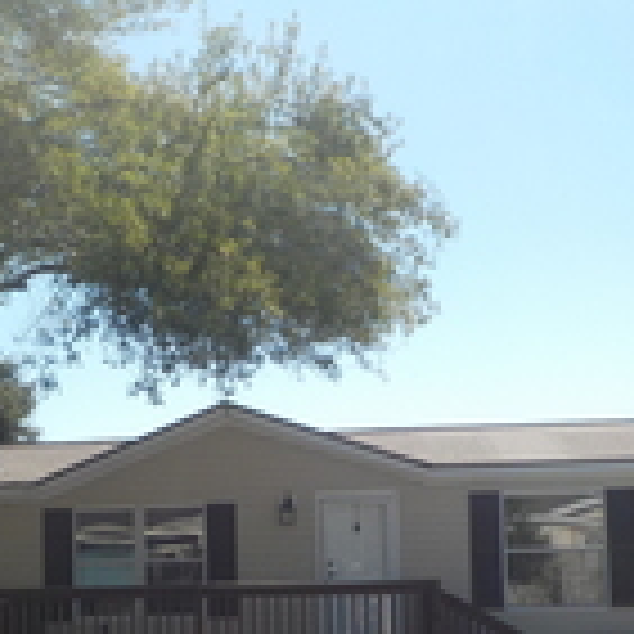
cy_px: 470
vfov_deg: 25.8
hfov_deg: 25.9
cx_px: 193
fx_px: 1368
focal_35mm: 66
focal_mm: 4.1
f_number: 3.3
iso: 125
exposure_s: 1/1250
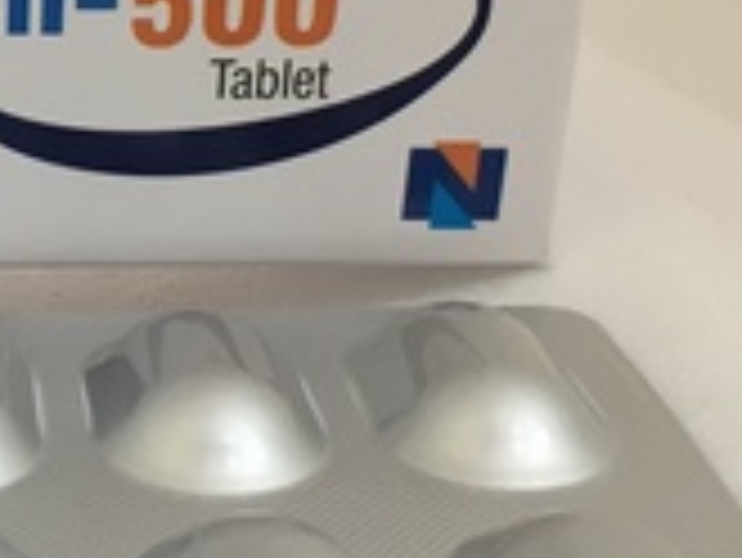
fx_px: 1888
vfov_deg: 16.8
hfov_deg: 21.2
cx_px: -67
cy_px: 173
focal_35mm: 88
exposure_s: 1/33
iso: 100
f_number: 2.2
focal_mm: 4.15
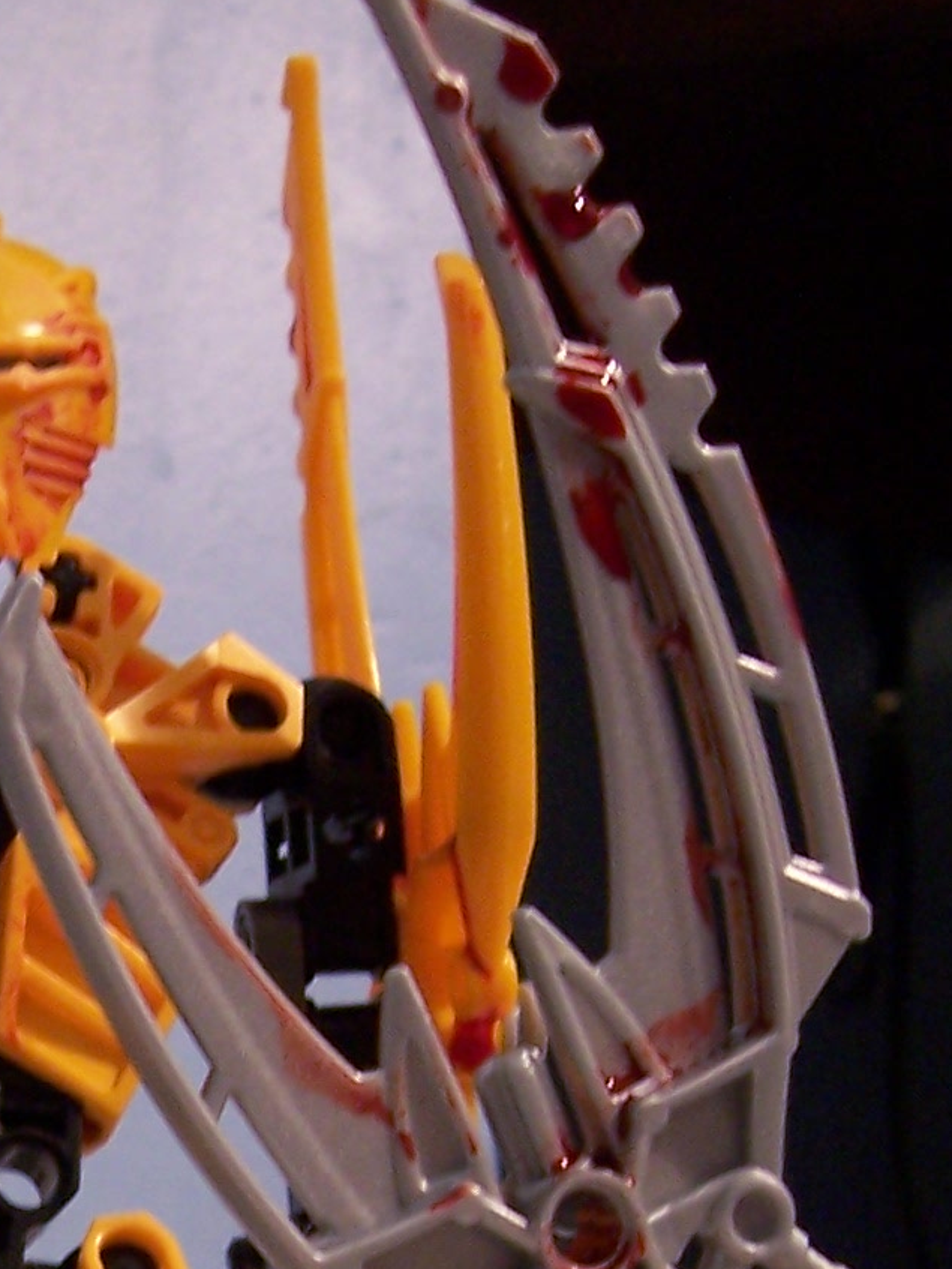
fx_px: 3592
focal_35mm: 98
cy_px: 1353
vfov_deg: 19.3
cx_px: -118
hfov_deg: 14.7
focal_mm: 6
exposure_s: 1/4
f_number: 3
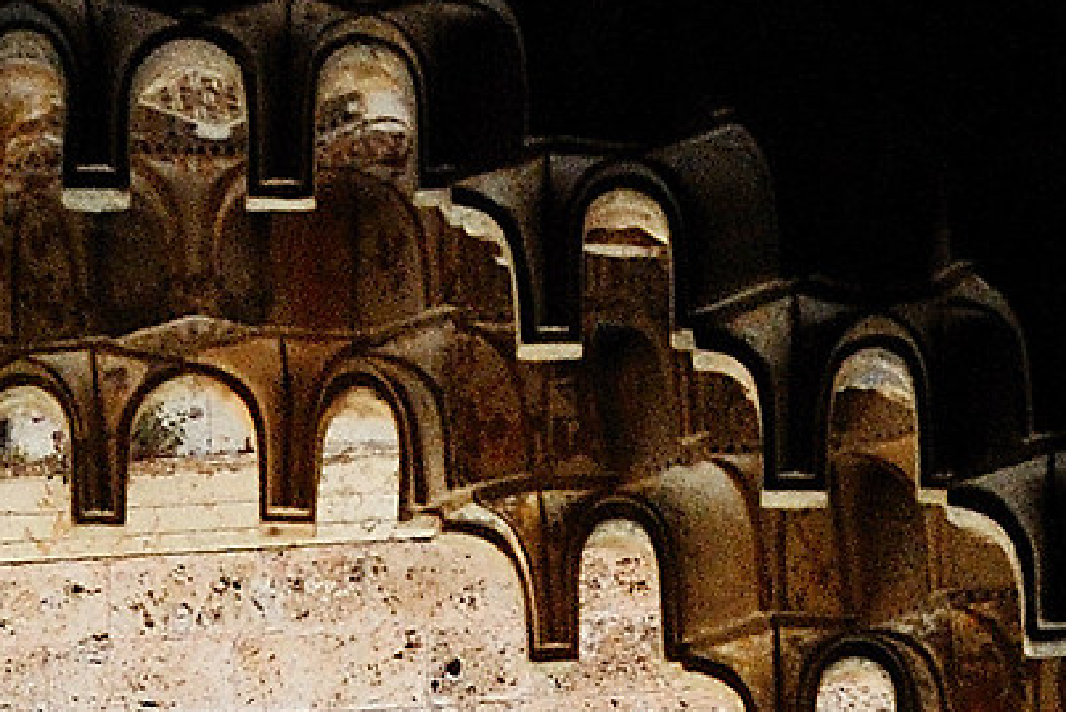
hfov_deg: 4.6
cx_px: 376
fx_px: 13240
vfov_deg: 3.0
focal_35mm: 447
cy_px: 1773
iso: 400
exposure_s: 1/320
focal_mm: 50
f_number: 11
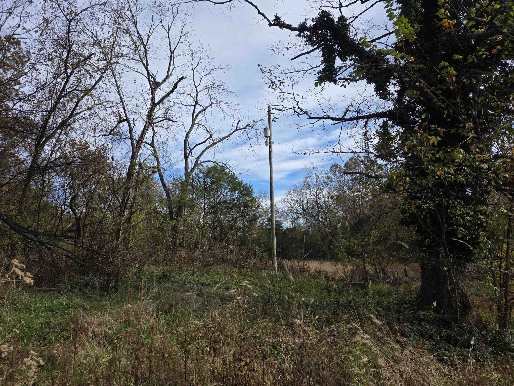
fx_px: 342
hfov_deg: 73.9
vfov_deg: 58.9
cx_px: 257
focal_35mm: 23
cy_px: 193
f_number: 1.7
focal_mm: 6.3
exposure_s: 1/3972
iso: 80
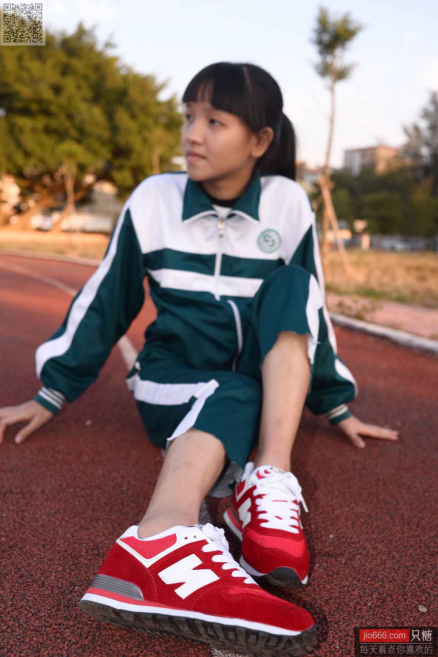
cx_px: 219
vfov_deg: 54.4
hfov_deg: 37.9
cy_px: 328
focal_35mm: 35
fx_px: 638
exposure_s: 1/125
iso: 100
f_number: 5.6
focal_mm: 35
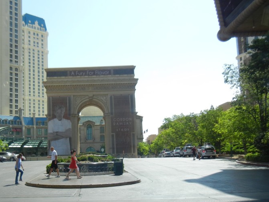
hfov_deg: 40.6
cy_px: 116
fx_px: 357
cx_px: 83
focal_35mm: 46
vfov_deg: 31.5
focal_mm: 5.4
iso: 160
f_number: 3.5
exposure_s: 1/860
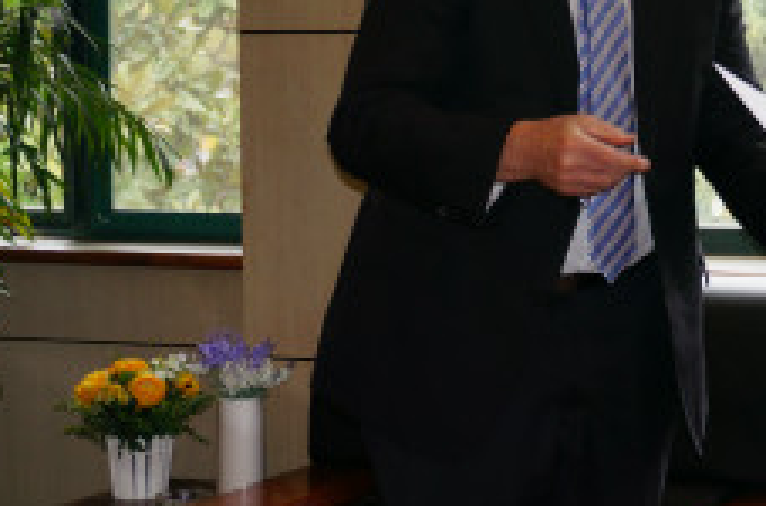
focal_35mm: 131
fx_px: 2780
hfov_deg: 15.2
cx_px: 911
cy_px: -22
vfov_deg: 10.3
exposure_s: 1/60
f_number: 5.6
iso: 250
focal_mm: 36
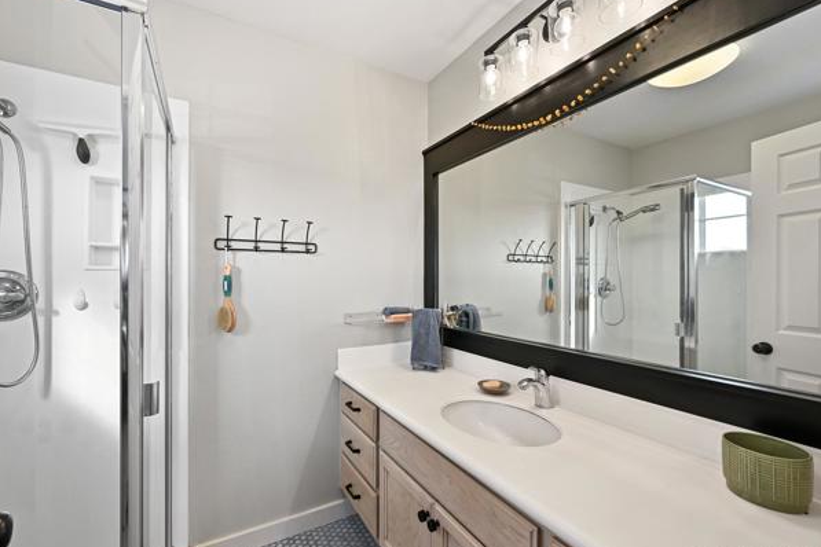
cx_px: 385
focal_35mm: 15
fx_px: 342
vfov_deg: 77.3
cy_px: 278
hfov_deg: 100.3
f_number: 8
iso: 320
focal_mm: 14
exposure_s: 1/13
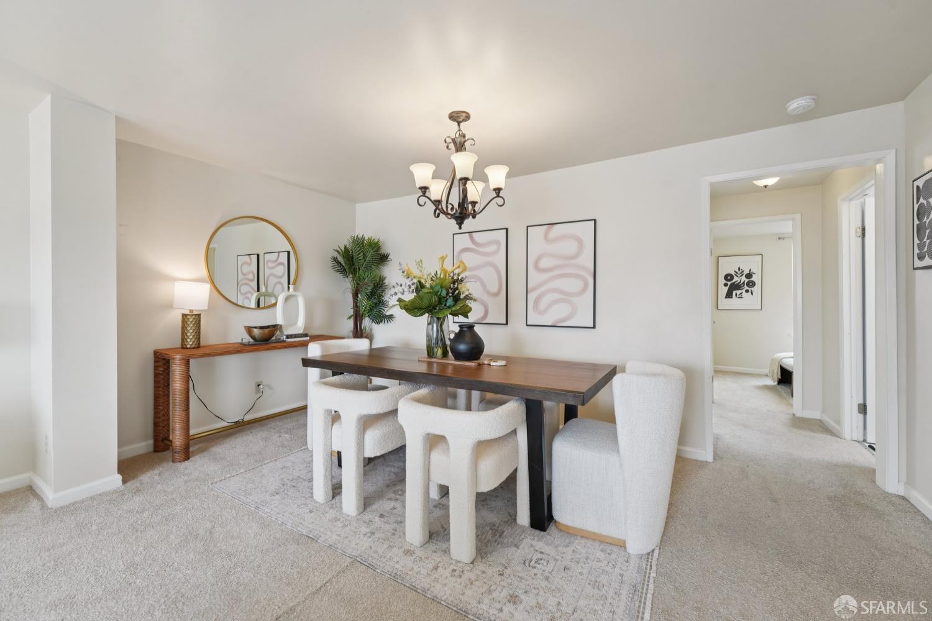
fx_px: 362
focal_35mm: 14
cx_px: 466
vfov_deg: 81.2
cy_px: 310
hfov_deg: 104.3
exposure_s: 1/30
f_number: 8
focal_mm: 14
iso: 640
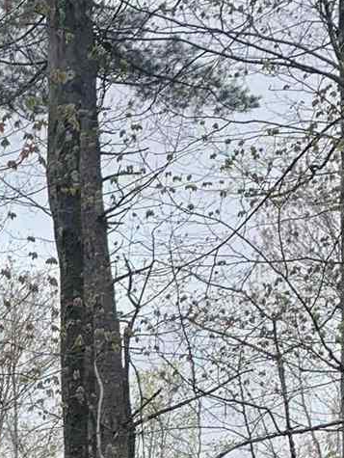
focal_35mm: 126
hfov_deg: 11.0
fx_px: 1667
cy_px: 923
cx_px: -274
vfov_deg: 13.4
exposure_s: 1/577
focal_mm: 4.25
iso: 25
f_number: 1.8
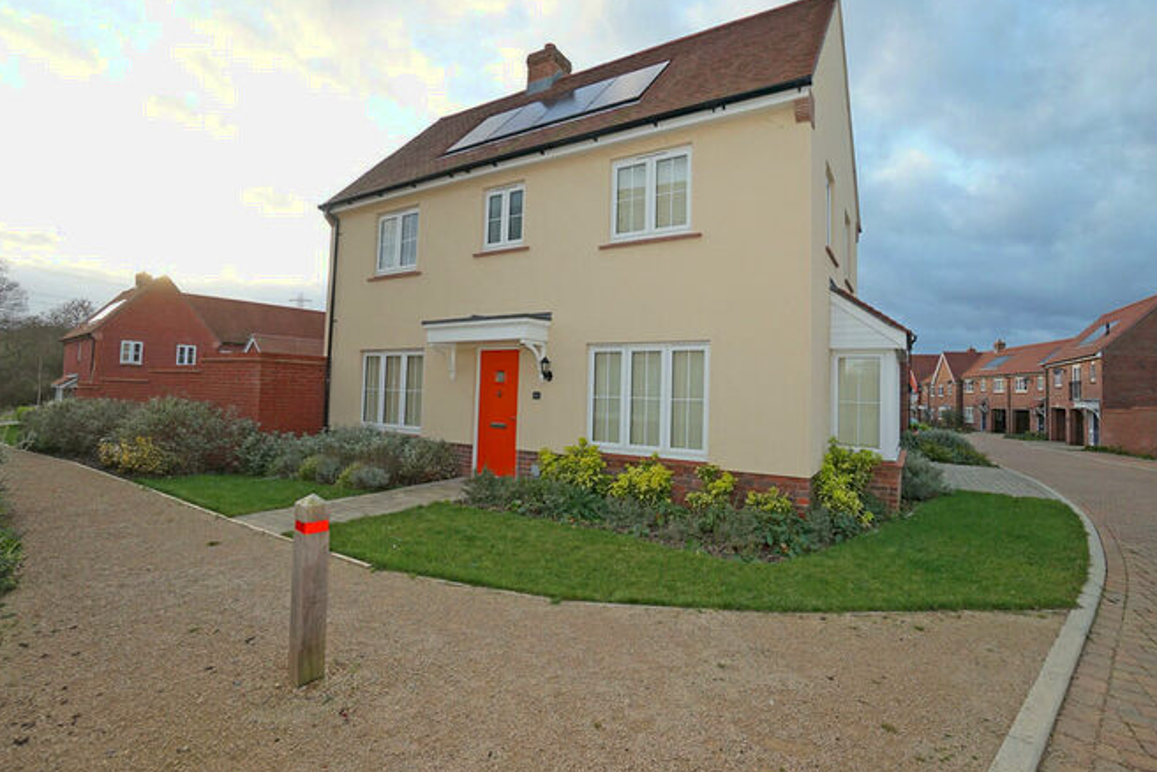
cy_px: 373
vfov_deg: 73.8
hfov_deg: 96.6
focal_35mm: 16
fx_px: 514
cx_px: 610
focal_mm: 10
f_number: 5
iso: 100
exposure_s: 1/80
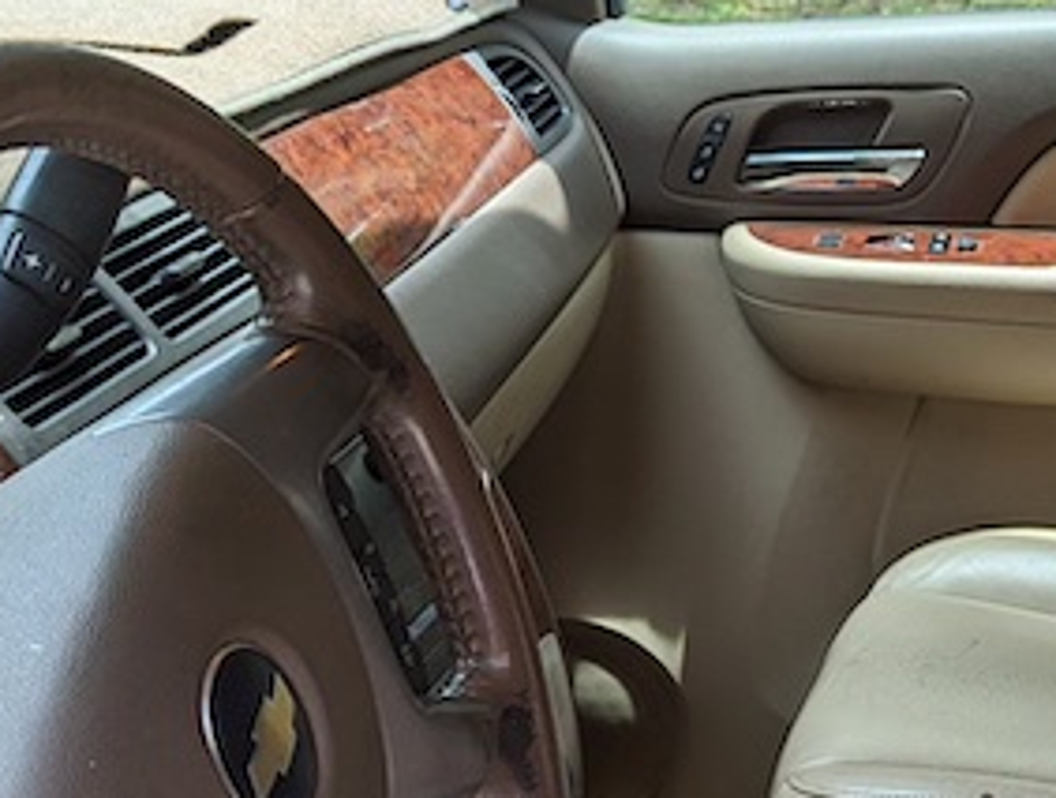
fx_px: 2600
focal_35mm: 85
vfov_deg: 17.2
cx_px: 1063
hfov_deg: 22.1
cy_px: 736
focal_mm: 6.81
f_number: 1.85
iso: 41
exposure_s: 1/399
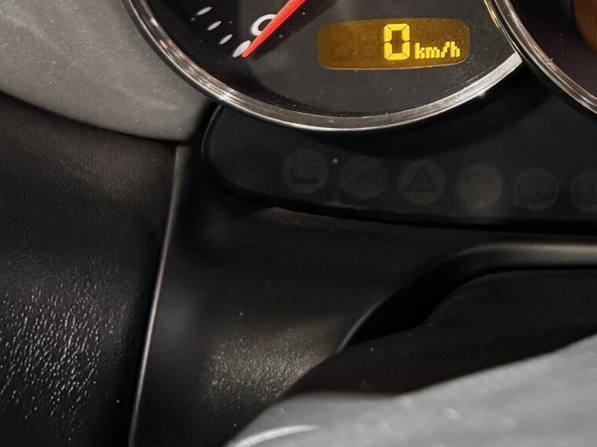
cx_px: 749
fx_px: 1380
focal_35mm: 80
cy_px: -140
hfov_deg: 22.2
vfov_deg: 17.3
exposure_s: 1/36
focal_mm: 6.76
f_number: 1.78
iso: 1000
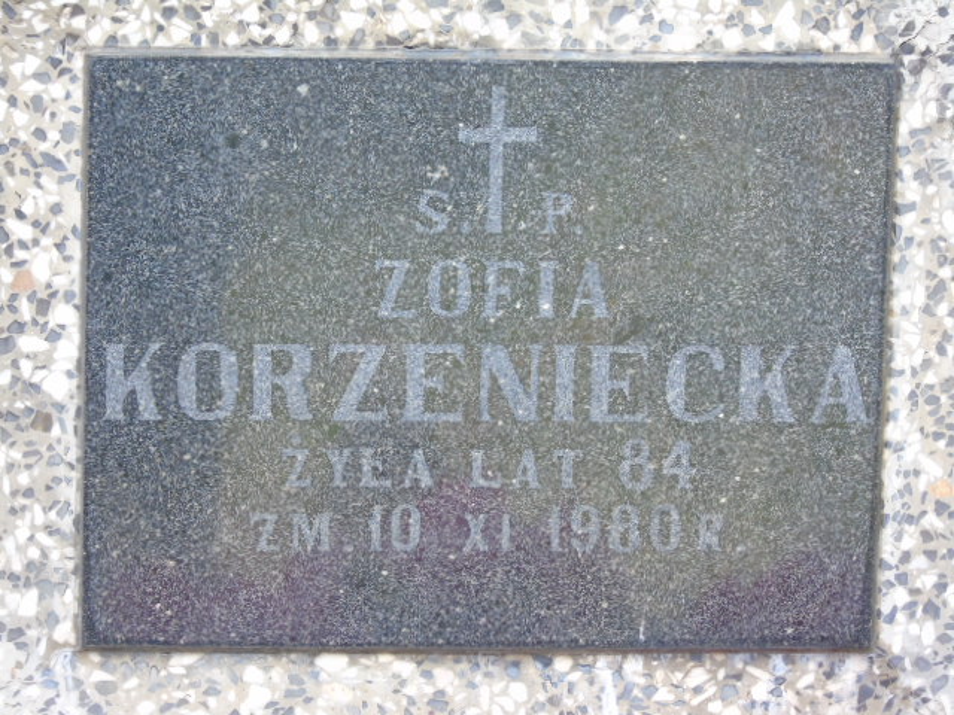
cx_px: 477
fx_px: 5126
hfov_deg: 10.6
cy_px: 358
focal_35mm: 186
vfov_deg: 8.0
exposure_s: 1/100
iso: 400
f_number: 5
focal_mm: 33
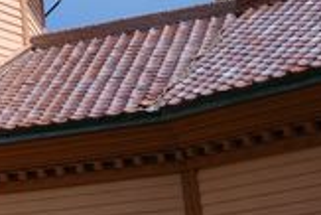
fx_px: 1089
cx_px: -254
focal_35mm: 122
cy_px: 84
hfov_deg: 14.7
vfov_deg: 11.3
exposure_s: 1/640
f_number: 6.4
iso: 320
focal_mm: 16
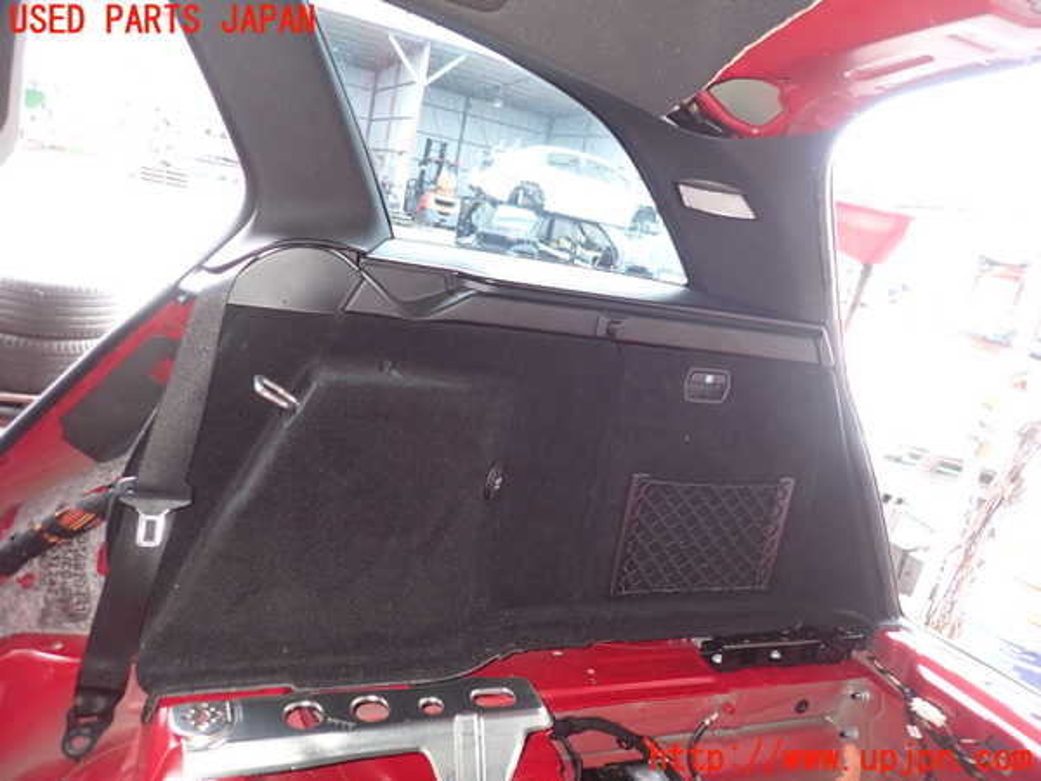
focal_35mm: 25
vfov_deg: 54.9
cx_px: 520
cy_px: 390
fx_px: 752
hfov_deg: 69.4
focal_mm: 4.5
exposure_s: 1/30
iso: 200
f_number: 2
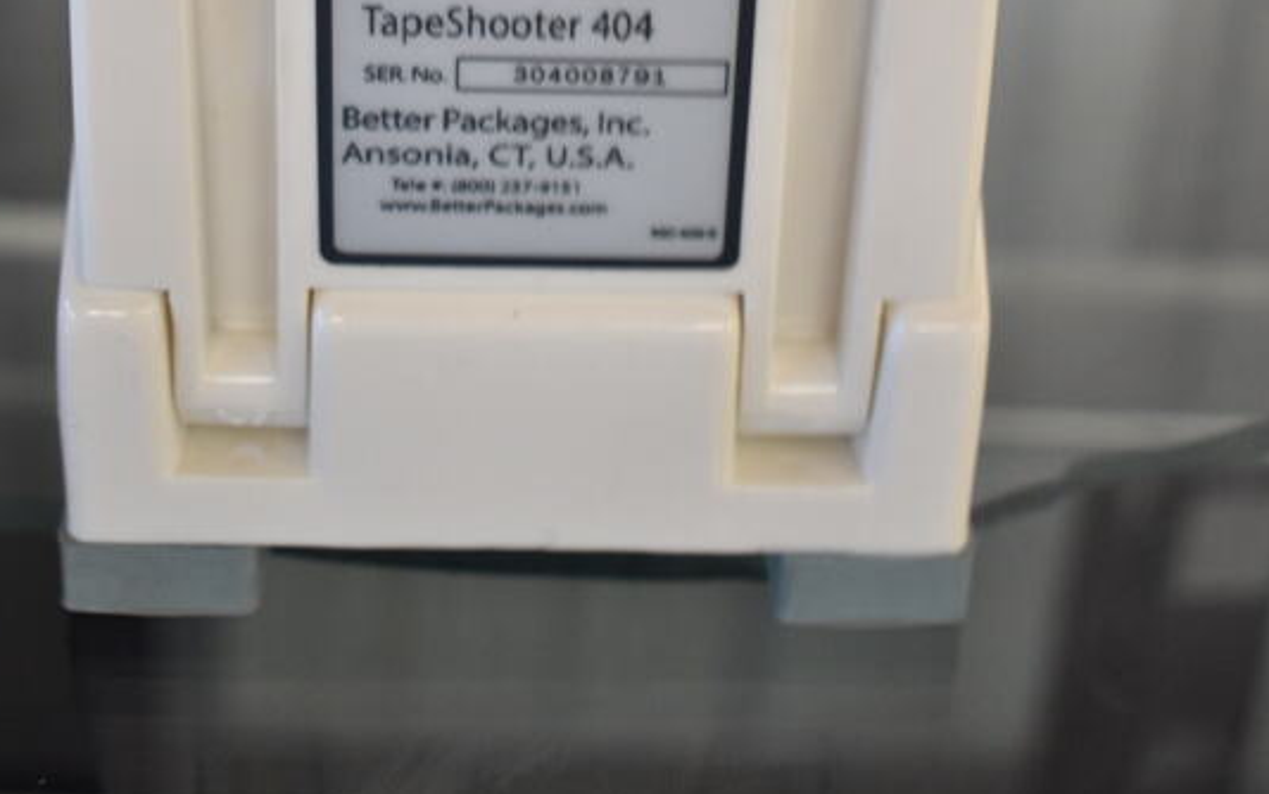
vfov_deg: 17.8
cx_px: 573
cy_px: -256
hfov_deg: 30.2
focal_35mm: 68
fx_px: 2352
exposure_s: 1/40
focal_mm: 26
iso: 720
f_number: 4
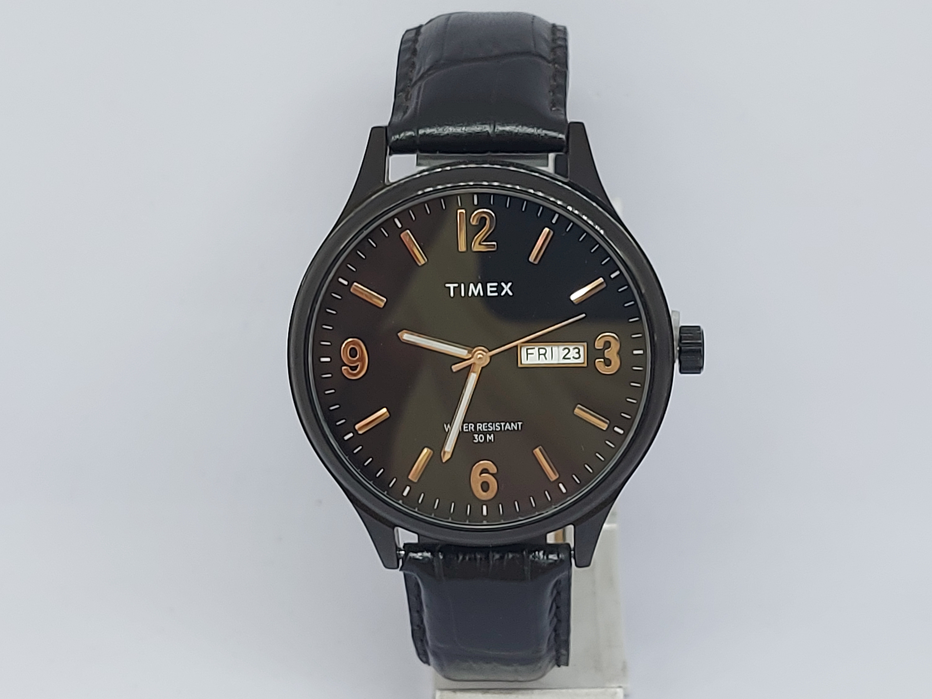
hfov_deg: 71.6
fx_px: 646
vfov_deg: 56.8
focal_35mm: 24
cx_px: 466
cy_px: 350
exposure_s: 1/50
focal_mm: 5.23
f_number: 1.8
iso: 50
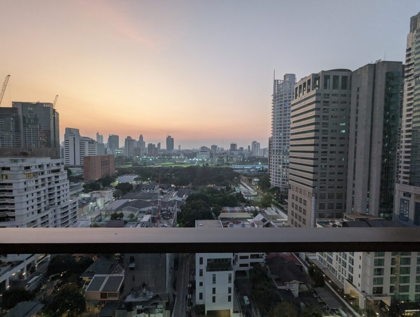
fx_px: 194
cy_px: 158
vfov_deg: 78.2
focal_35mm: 16
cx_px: 210
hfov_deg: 94.4
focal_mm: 2.35
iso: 149
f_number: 2.2
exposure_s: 1/39.4
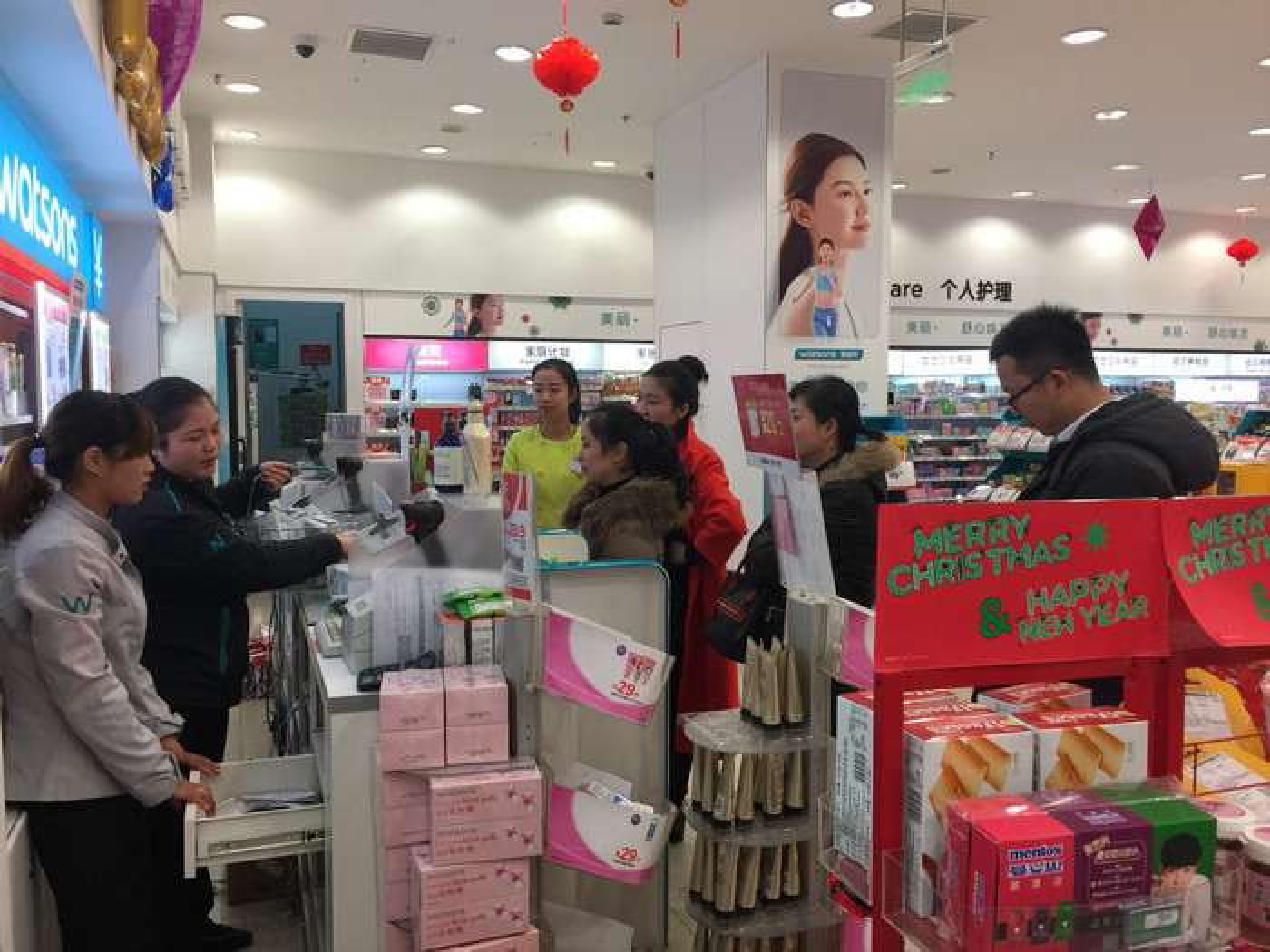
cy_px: 476
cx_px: 635
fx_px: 1064
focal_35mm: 29
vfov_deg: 48.2
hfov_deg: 61.7
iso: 50
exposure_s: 1/33
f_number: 2.2
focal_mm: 4.15
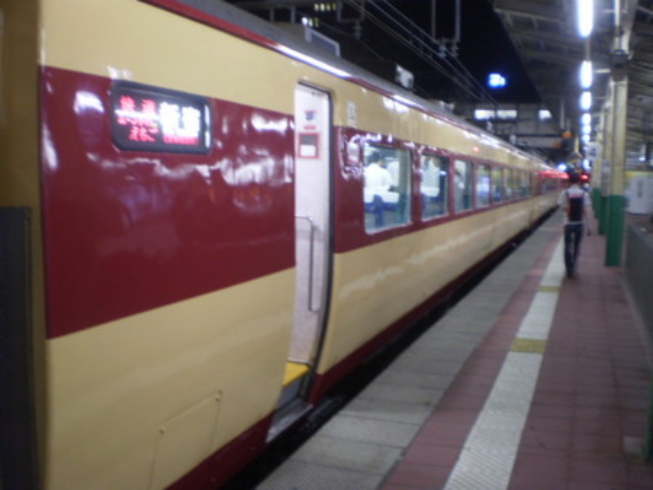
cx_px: 326
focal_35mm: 36
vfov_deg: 39.7
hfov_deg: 51.3
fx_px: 679
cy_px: 245
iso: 125
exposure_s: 1/3
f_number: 3.1
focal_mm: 6.3
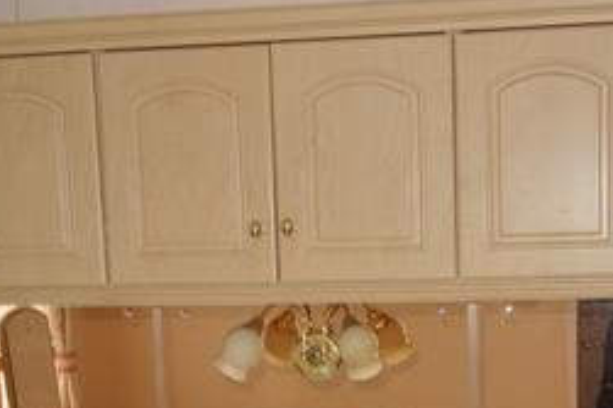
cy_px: 447
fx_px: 1327
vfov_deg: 16.9
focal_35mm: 78
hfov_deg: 25.9
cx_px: 393
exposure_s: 1/30
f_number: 1.8
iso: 200
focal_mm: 10.4
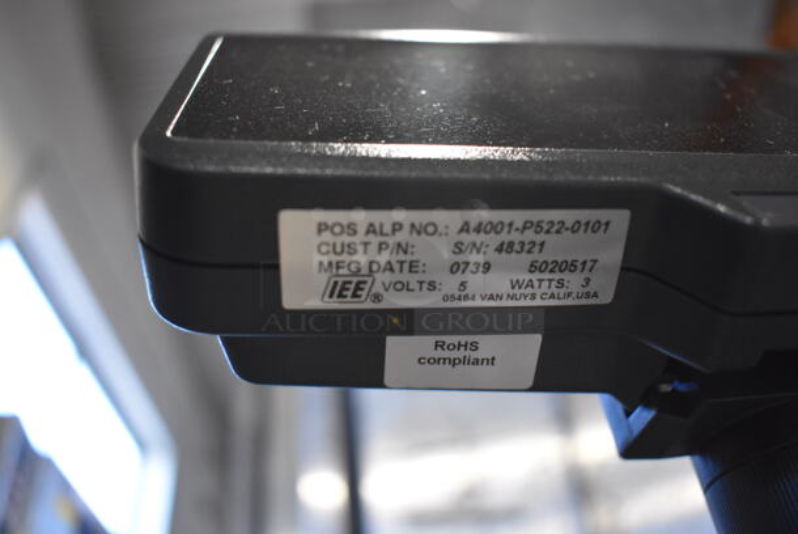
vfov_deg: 40.1
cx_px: 399
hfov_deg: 57.2
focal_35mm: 33
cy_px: 267
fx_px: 732
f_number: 3.8
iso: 2500
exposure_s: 1/125
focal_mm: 22
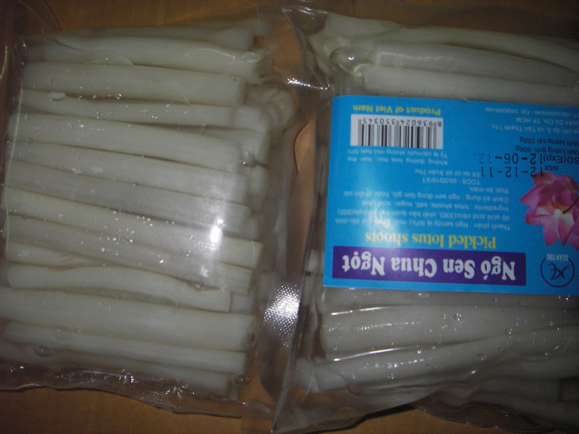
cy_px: 217
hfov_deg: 49.0
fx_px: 636
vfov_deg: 37.7
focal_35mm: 38
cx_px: 290
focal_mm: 6.3
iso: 100
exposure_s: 1/30
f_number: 3.3
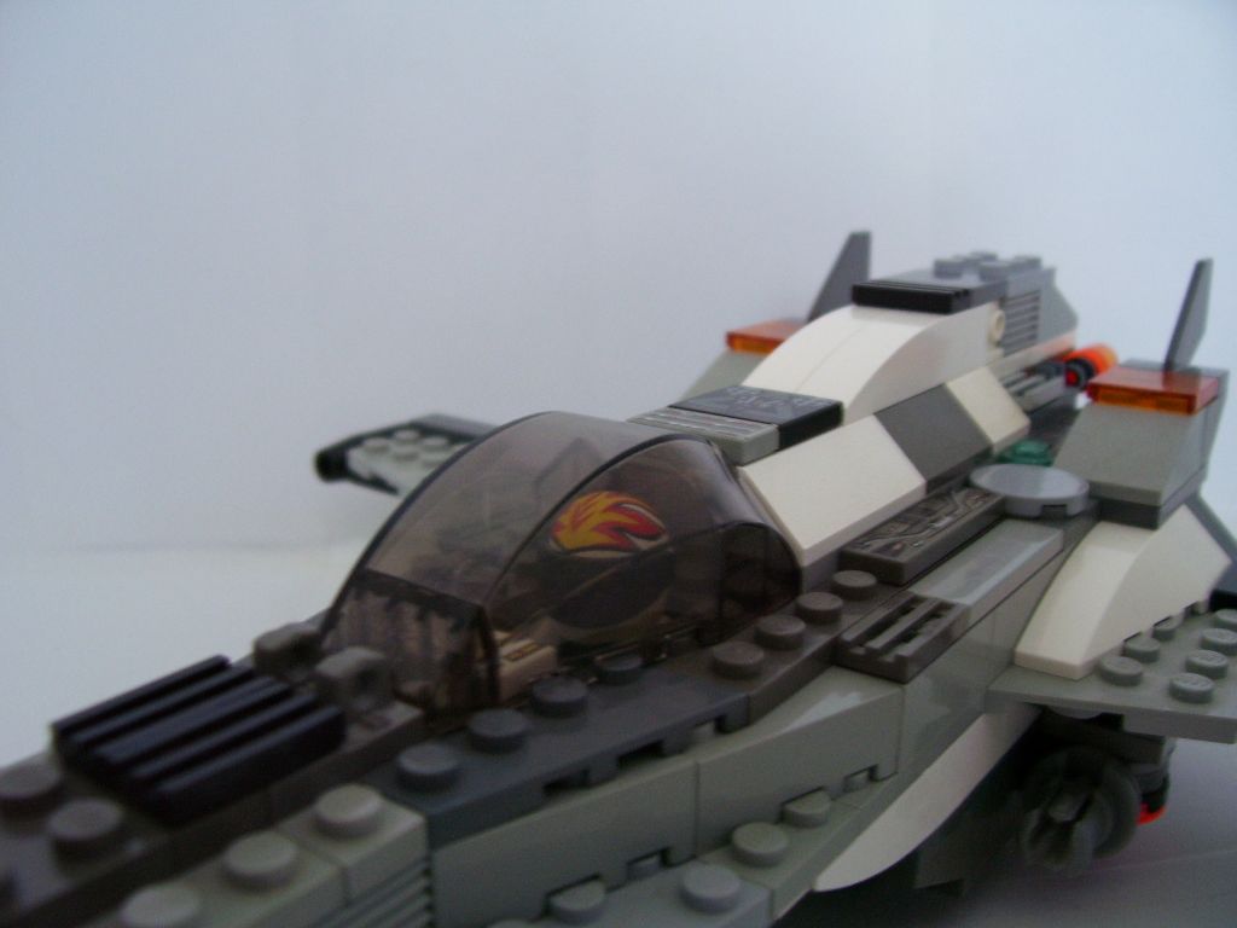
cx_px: 618
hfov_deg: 54.0
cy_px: 464
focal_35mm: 34
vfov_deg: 41.8
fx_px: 1215
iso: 160
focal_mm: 5.6
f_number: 2.7
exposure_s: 1/8
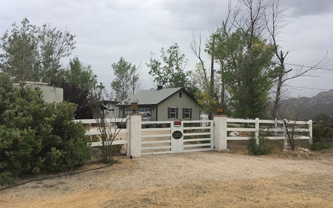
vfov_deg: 40.6
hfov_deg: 61.2
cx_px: 167
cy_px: 112
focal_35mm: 31
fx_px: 281
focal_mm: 4.15
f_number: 2.2
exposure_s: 1/2331
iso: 25
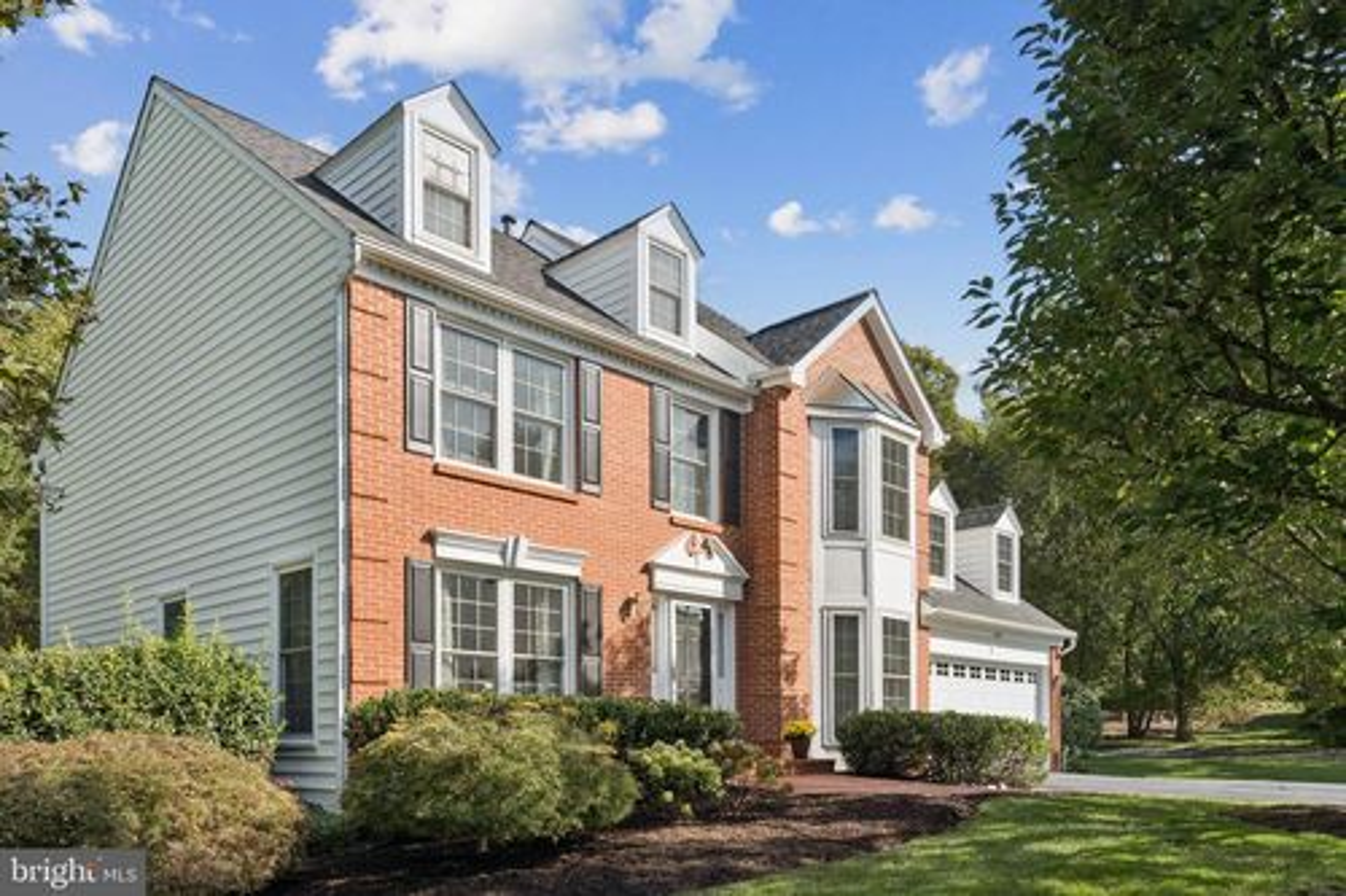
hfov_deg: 71.5
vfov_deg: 51.3
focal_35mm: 25
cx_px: 673
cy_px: 448
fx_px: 934
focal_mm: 25
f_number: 9
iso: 800
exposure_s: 1/1000
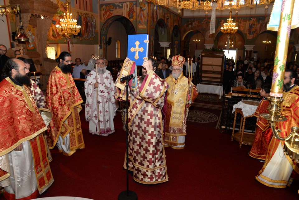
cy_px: 100
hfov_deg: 73.7
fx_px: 199
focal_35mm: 24
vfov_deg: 53.2
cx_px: 150
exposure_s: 1/100
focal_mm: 24
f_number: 7.1
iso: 800
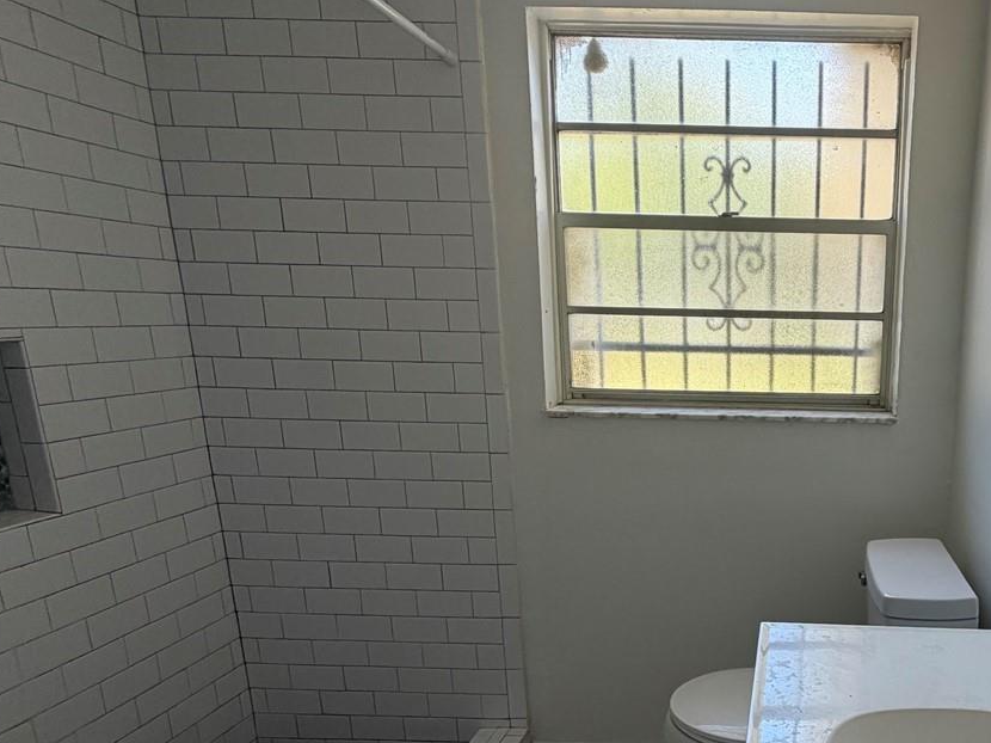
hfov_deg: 60.4
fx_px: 773
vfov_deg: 50.3
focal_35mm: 27
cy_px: 504
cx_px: 784
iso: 100
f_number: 2.2
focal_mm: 2.22
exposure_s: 1/121
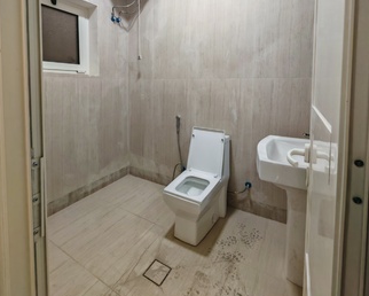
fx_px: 197
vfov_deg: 71.5
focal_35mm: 18
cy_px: 97
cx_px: 180
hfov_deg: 86.3
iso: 200
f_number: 2
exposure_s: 1/60
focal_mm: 1.82
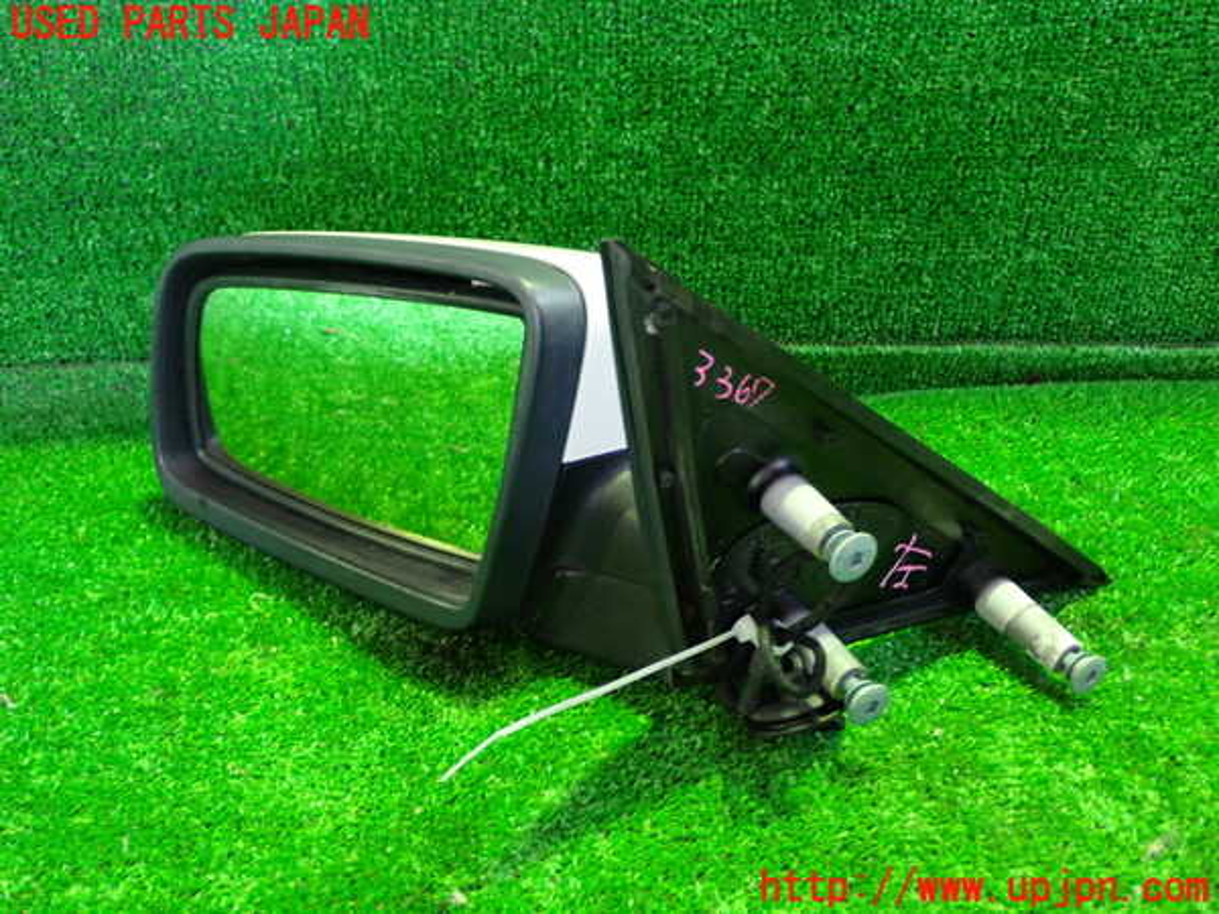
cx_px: 610
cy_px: 457
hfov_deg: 49.0
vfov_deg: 37.7
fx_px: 1338
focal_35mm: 38
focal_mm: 6.83
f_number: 2.7
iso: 800
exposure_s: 1/13
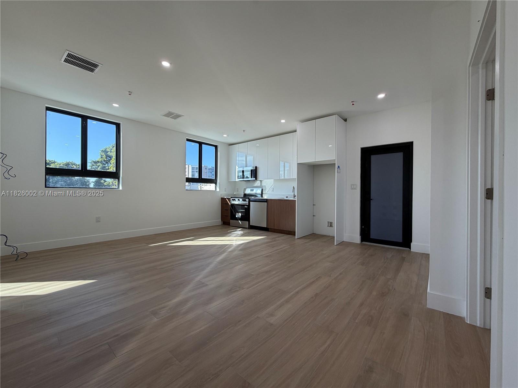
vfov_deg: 85.7
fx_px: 209
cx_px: 259
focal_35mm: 14
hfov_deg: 102.1
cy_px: 194
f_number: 2.2
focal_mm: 2.22
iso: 50
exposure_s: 1/120
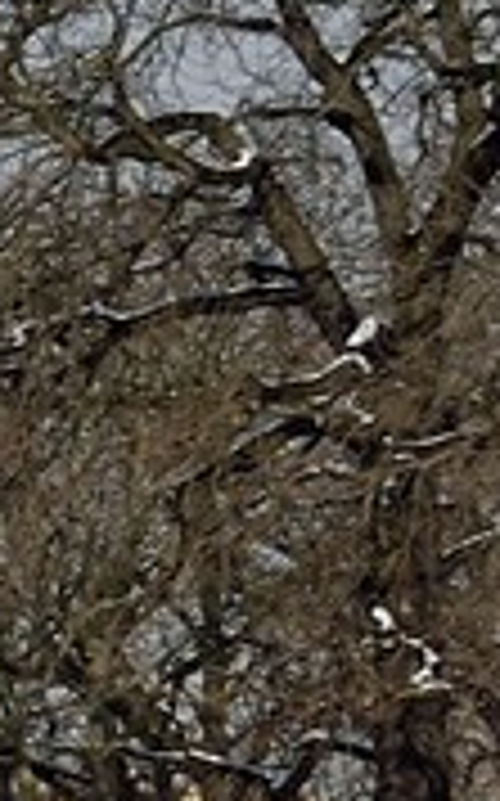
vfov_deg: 6.5
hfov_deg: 3.5
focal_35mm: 311
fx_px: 6792
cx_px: -2941
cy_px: 1732
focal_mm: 34
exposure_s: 1/250
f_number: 18
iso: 200
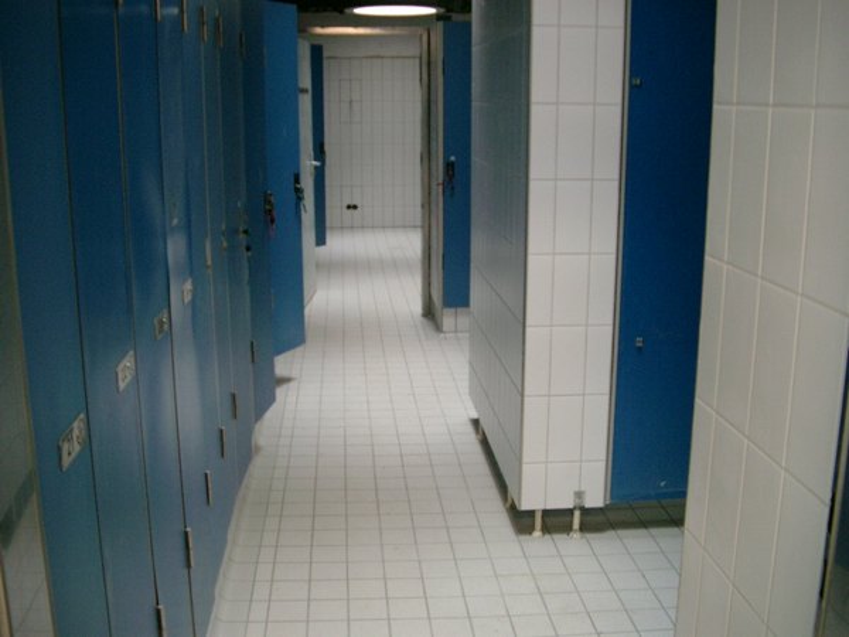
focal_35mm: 37
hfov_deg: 50.1
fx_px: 907
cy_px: 318
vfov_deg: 38.7
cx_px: 424
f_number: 2.6
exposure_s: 1/40
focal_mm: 7.6
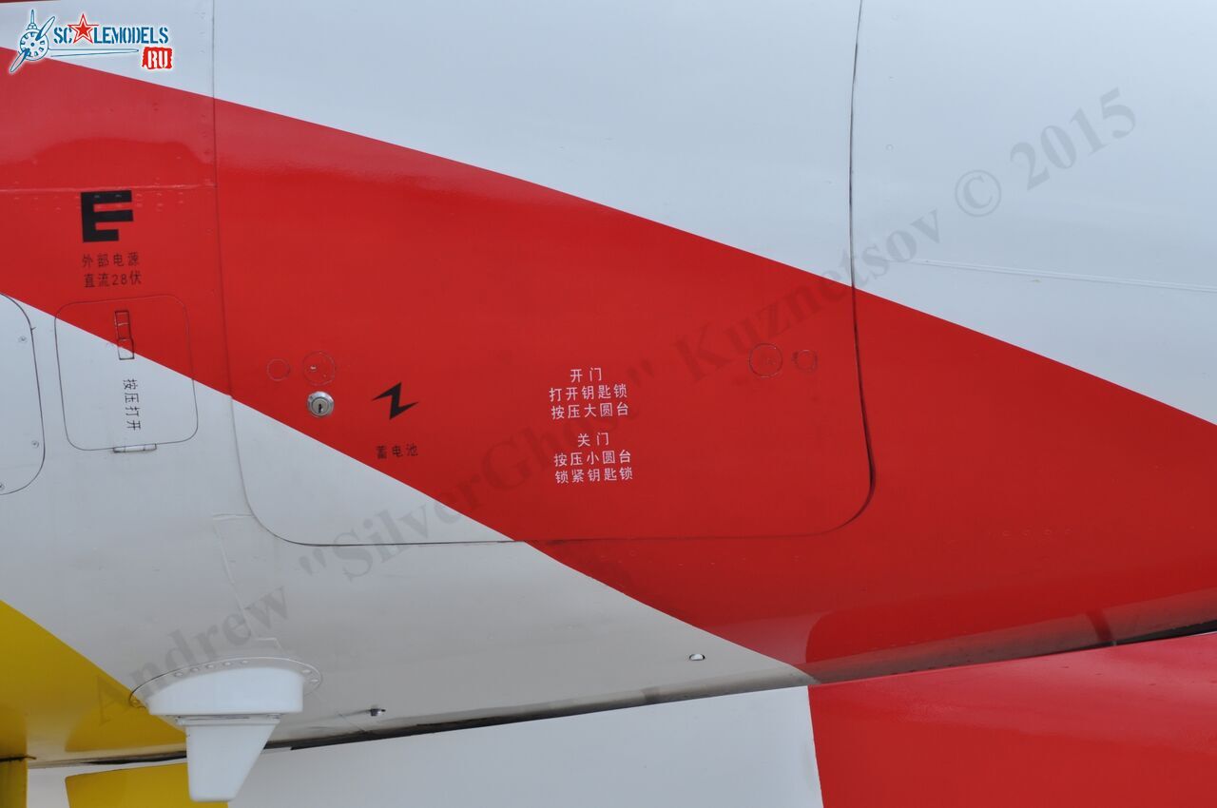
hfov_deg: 6.5
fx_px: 10635
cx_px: 608
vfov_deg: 4.4
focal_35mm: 315
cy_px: 404
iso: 200
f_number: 8
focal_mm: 210
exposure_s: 1/160
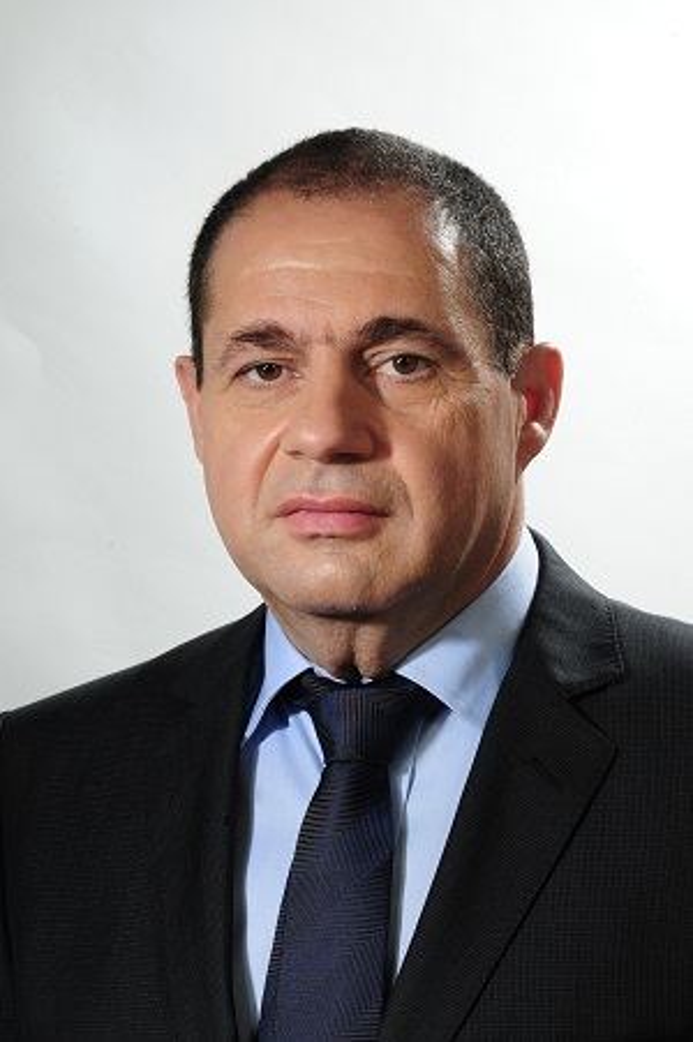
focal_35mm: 147
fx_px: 4251
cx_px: 346
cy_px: 521
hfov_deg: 9.3
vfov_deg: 14.0
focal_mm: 98
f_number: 22
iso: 200
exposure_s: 1/160
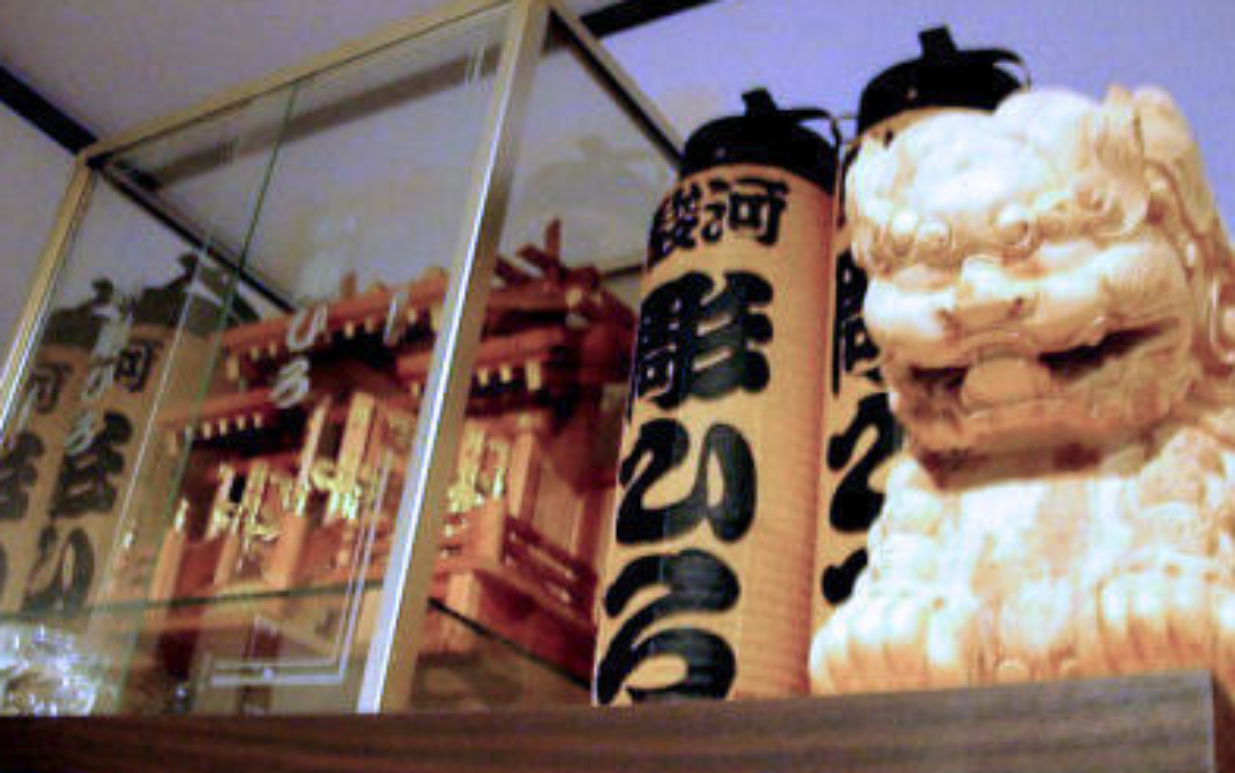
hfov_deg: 48.2
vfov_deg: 31.3
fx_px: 1381
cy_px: 361
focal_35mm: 41
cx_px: 616
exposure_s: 1/3.8
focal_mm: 7.8
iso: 200
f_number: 2.8
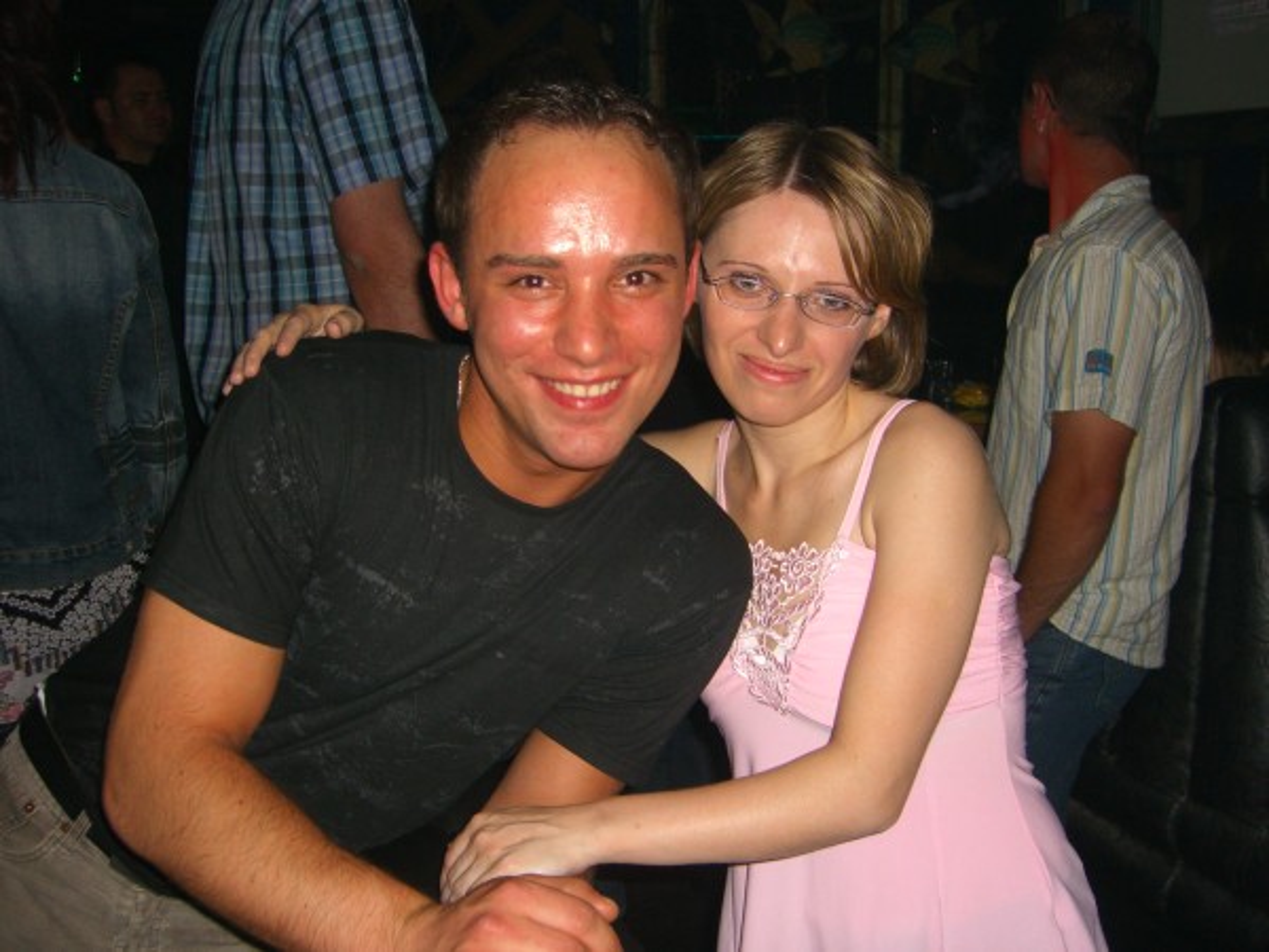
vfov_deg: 37.7
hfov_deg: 49.0
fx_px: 1393
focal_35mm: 38
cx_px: 634
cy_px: 476
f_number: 2.8
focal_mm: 7.9
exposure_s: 1/60
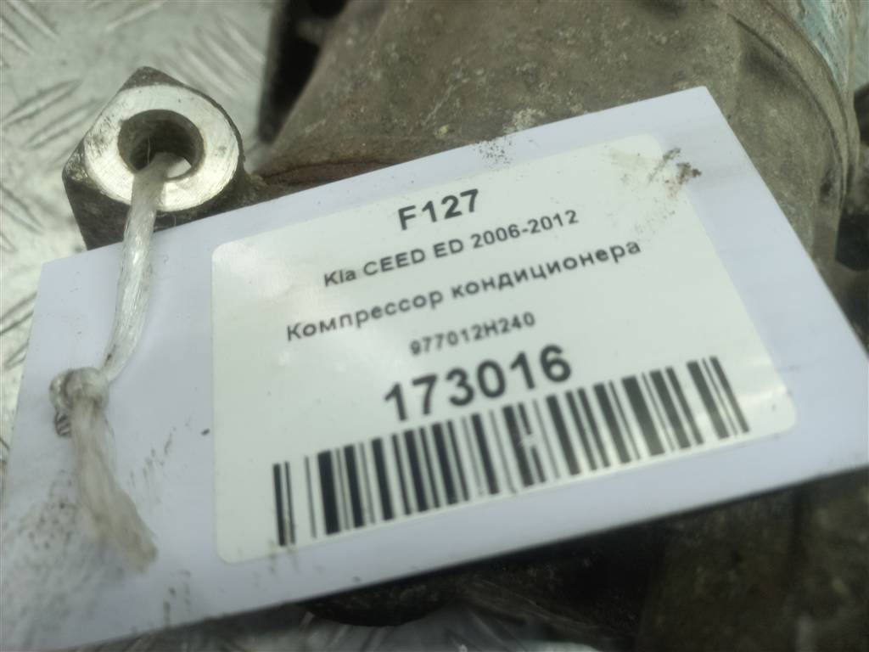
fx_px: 628
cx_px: 434
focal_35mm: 25
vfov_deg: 54.9
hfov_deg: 69.4
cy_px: 326
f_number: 1.8
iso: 64
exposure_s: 1/50
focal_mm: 4.6
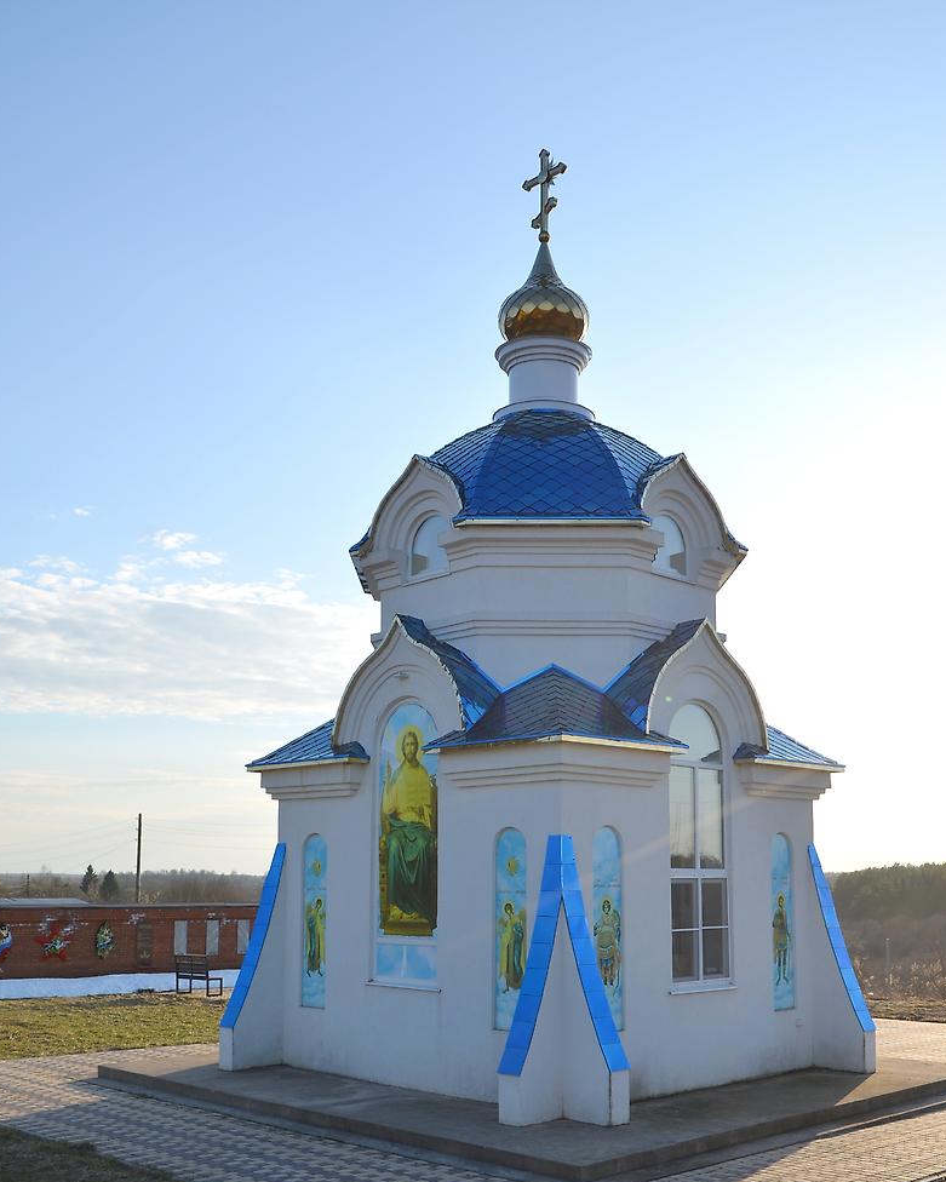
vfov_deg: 47.7
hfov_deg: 39.2
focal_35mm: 38
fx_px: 1330
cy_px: 706
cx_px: 473
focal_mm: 22
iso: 100
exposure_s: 1/250
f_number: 8
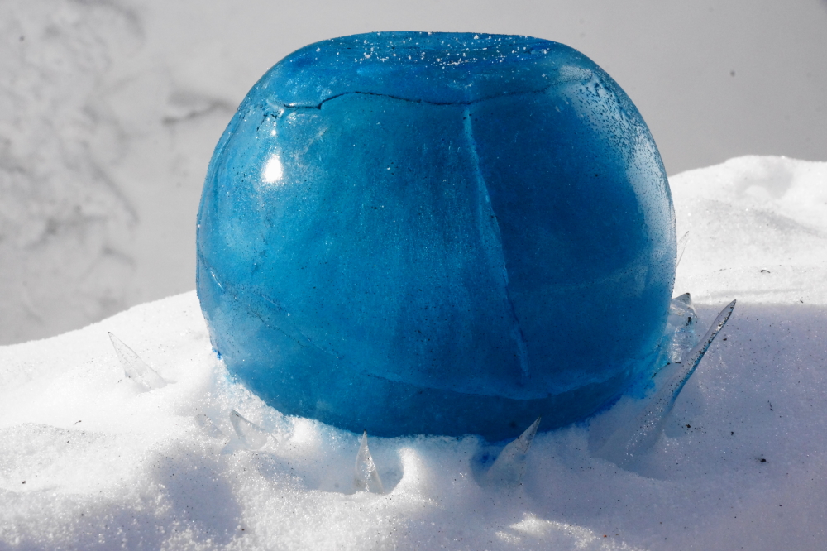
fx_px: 2411
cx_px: 414
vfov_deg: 13.0
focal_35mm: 105
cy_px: 276
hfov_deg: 19.5
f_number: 22
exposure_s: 1/250
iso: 1600
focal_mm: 70
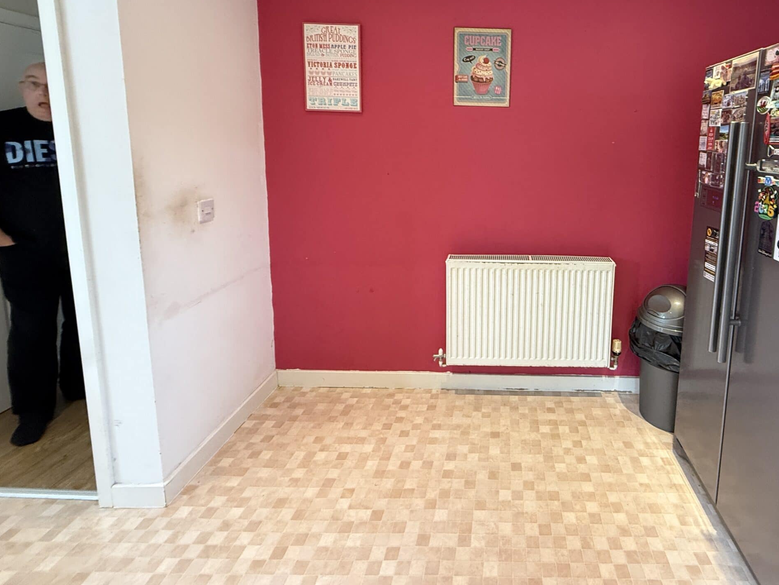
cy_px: 195
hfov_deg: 82.3
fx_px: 428
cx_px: 508
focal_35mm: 19
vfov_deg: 66.8
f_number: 2.2
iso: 320
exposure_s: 1/62
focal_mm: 2.22
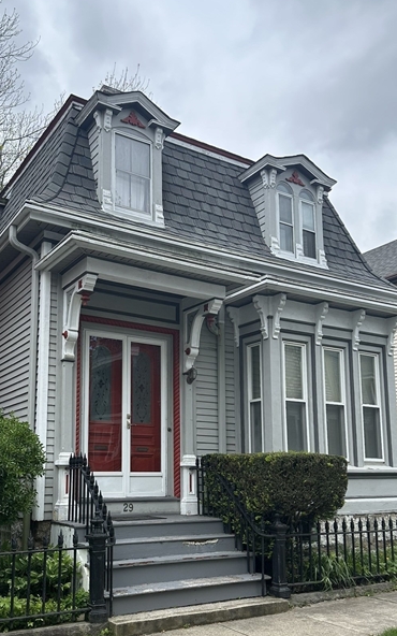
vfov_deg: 57.6
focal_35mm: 33
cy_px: 388
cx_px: 152
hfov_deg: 38.1
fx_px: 571
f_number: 1.78
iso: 80
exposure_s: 1/2410
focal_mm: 6.86
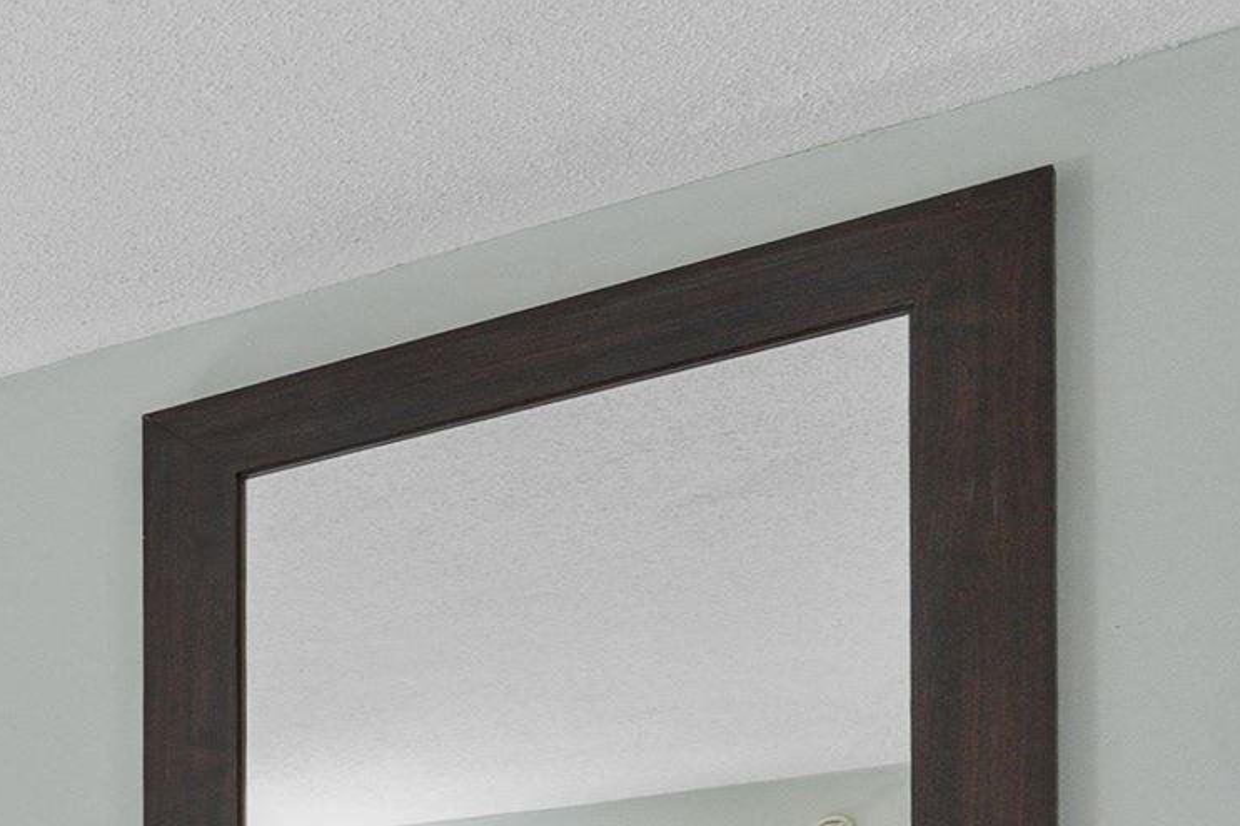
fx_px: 2135
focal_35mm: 62
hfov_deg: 18.9
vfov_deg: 19.1
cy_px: 1253
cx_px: -1265
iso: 100
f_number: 4.5
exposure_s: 1/2
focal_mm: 10
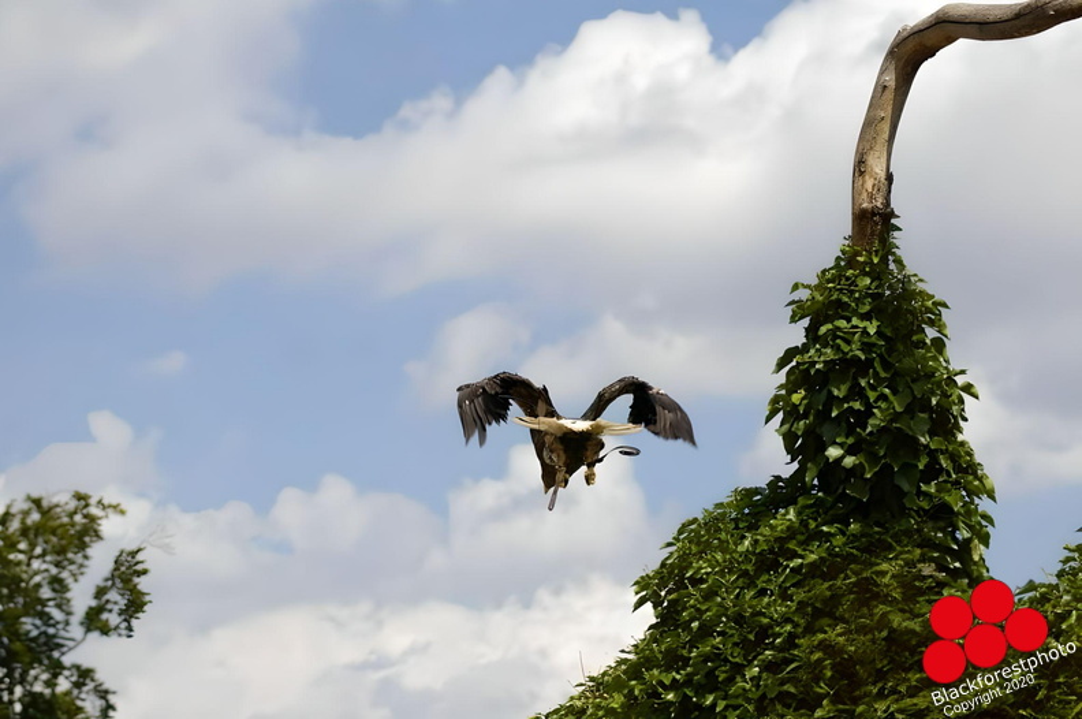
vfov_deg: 11.4
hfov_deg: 17.1
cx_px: 541
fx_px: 3602
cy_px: 360
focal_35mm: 120
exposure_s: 1/1000
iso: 200
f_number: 6.7
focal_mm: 80
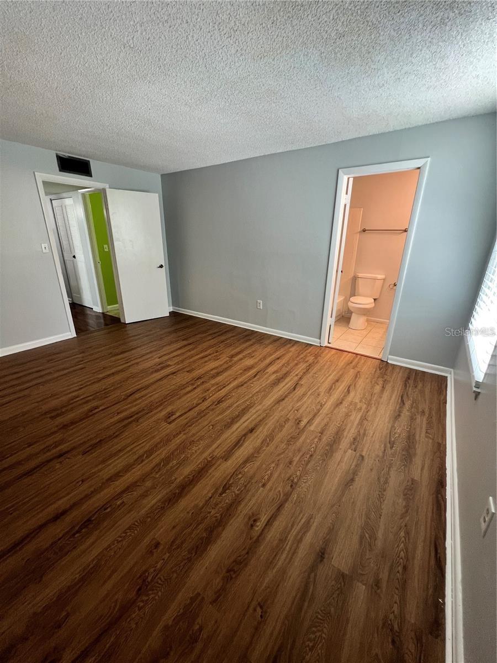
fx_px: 249
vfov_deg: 106.2
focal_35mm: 13
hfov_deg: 89.9
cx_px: 248
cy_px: 332
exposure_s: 1/60
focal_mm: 1.57
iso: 160
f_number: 1.8
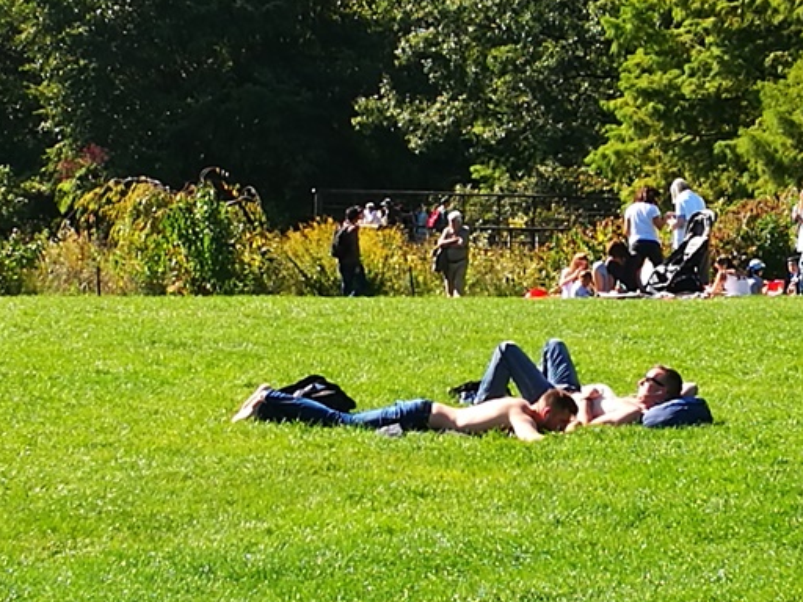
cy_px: 262
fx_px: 3526
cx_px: 480
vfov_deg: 9.8
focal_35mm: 152
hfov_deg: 13.0
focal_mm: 4.5
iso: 50
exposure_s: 1/478
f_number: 2.2
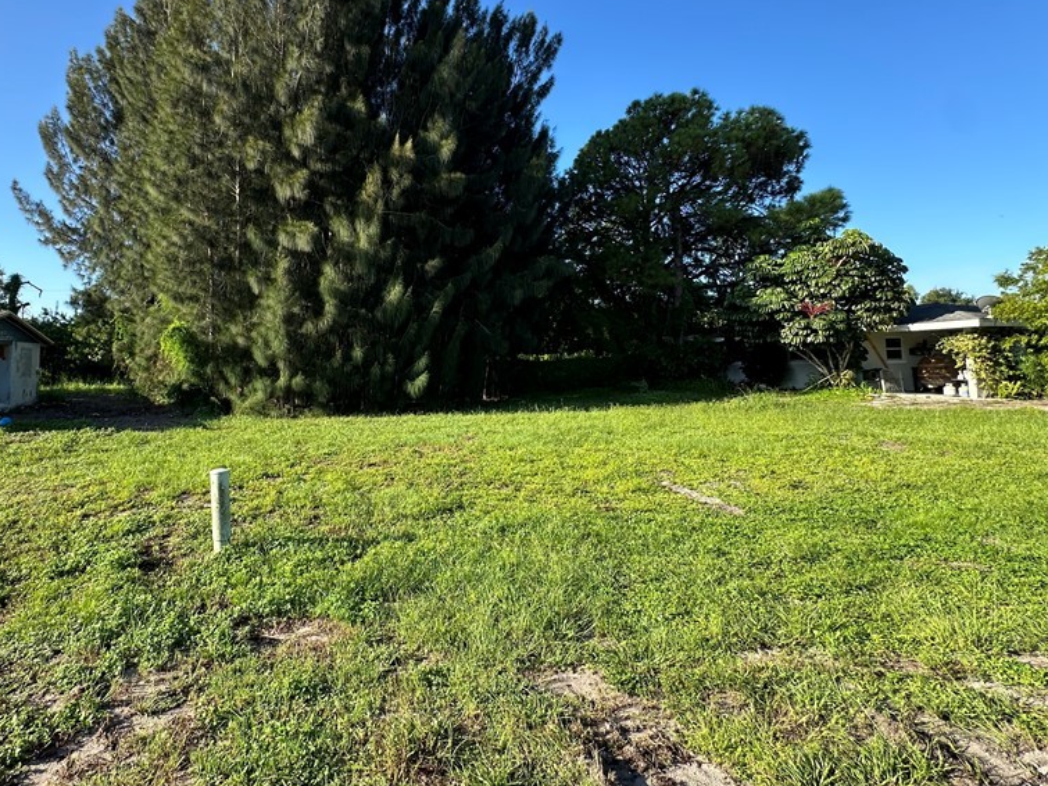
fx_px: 575
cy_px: 321
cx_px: 382
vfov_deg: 68.1
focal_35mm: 19
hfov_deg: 82.8
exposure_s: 1/375
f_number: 2.2
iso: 40
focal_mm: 2.22
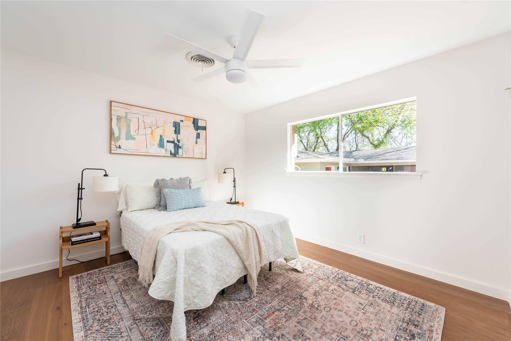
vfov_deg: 81.2
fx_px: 199
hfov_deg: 104.2
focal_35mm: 14
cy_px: 170
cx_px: 256
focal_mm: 14
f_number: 5.6
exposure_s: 1/125
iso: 100
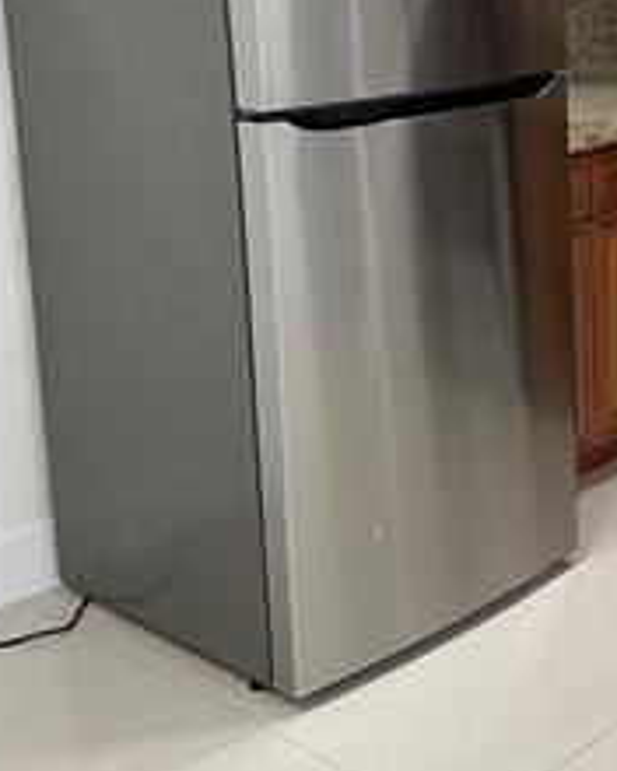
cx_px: 736
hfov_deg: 22.1
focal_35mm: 64
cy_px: 168
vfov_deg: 29.0
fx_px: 1461
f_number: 1.78
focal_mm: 6.86
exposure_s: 1/60
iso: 160
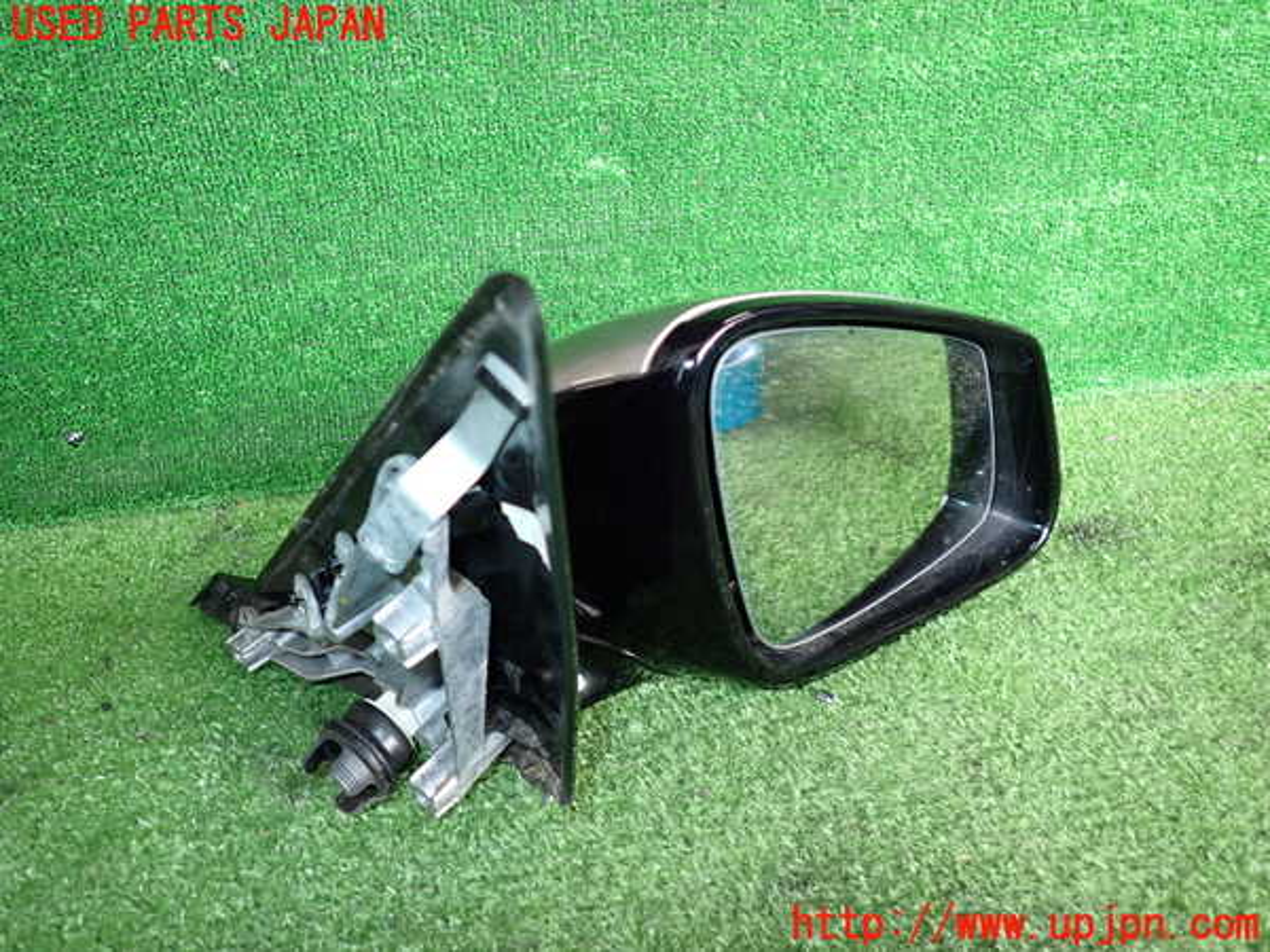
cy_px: 476
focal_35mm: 25
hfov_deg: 69.4
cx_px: 635
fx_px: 917
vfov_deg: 54.9
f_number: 2
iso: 400
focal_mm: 4.5
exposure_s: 1/100
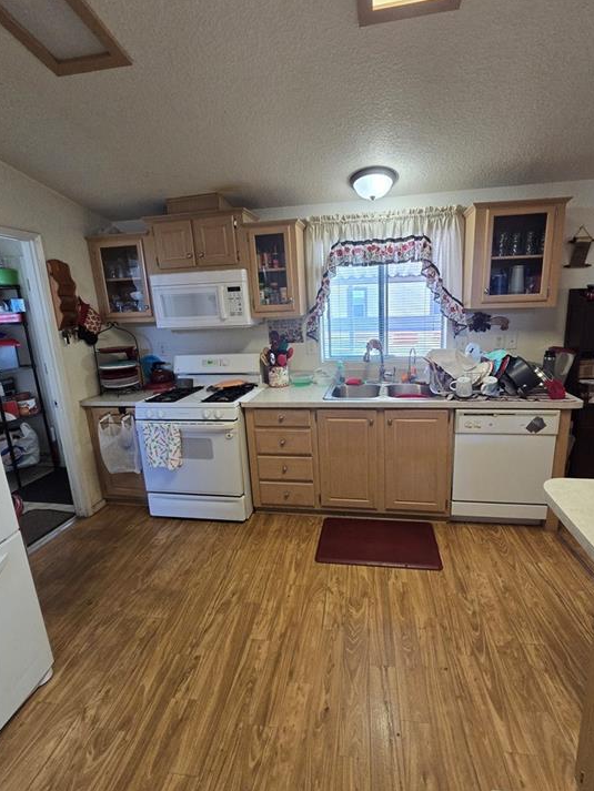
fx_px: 320
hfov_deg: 85.6
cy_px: 384
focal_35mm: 14
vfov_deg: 102.0
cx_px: 313
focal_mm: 2.2
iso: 320
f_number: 2.2
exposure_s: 1/60
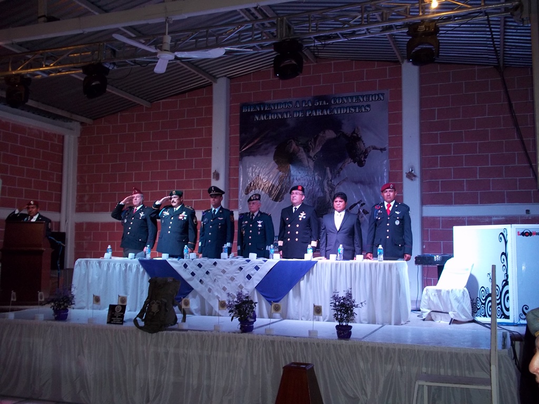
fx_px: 561
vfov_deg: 39.7
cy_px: 202
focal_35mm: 36
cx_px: 270
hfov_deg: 51.4
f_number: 3.1
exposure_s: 1/30
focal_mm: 6.5
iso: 160
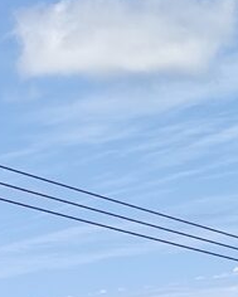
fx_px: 933
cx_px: 189
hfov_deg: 14.5
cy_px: 405
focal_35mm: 106
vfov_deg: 16.9
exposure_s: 1/506
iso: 50
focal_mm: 6.04
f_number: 1.9
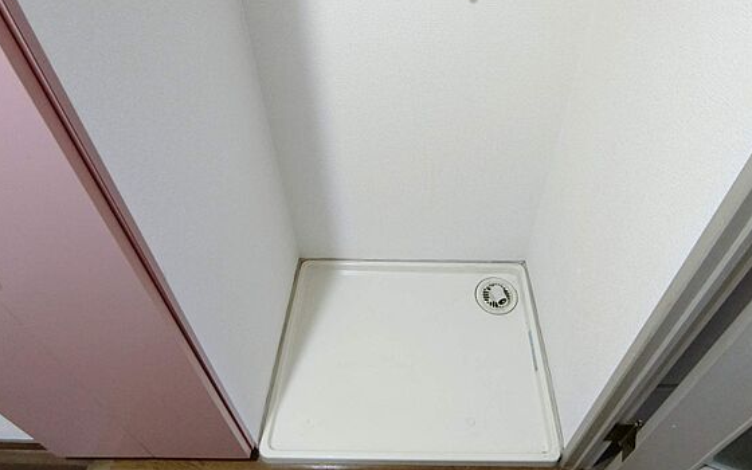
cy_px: 150
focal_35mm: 23
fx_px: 471
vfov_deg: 51.8
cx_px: 422
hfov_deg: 76.8
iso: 400
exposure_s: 1/30
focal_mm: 4.06
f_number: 2.7
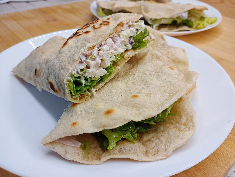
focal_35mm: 28
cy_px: 88
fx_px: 190
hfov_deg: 63.4
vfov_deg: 49.9
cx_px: 118
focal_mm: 4.27
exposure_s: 1/50
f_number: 1.8
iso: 437
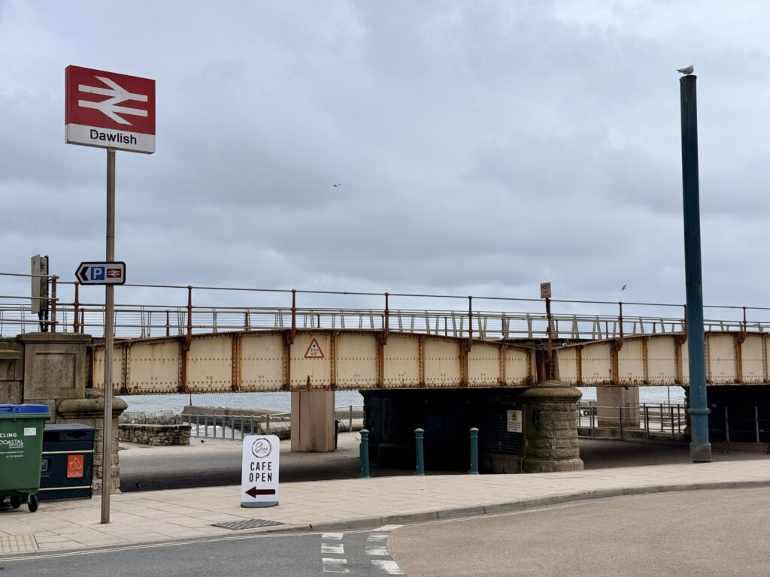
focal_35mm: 48
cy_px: 288
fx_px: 1068
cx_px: 385
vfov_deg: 30.3
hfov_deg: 39.7
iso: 64
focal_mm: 6.76
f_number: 1.78
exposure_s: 1/8772
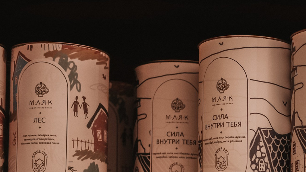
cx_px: 449
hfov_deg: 13.8
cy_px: 288
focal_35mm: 147
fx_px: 1193
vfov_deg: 8.0
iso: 1000
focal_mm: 30
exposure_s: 1/250
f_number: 2.8
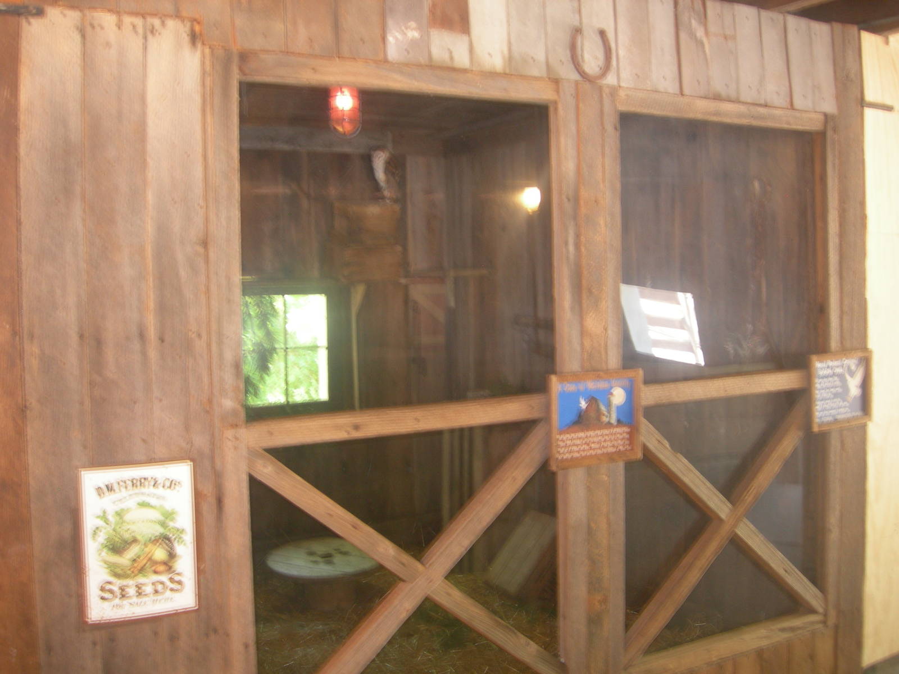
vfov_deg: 37.7
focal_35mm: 38
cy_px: 337
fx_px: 987
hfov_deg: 49.0
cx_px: 450
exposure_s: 1/3.4
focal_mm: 7.8
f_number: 2.8
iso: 89
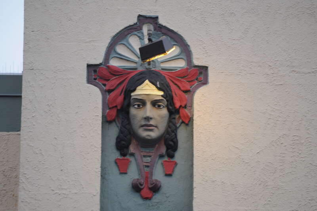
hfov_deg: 6.9
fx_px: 2638
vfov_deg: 4.6
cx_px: 158
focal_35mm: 300
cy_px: 106
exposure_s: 1/30
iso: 200
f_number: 5.6
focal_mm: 200
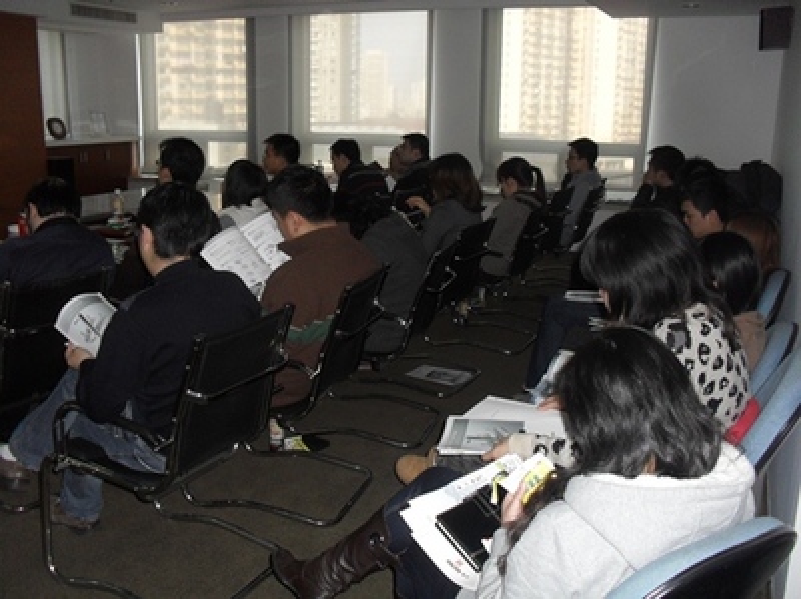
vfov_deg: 40.6
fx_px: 809
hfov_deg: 52.7
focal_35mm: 35
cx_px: 400
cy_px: 300
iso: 200
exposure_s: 1/45
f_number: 3.2
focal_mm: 6.3
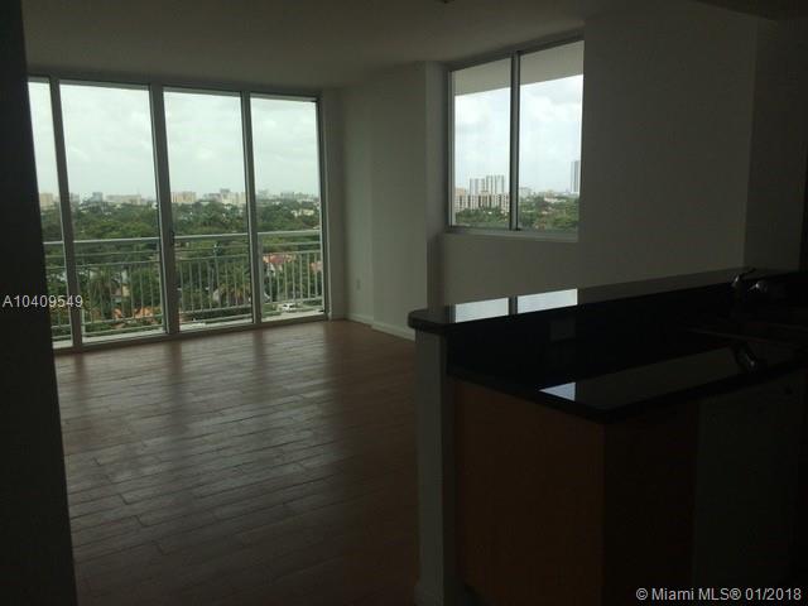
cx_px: 404
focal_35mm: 29
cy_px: 303
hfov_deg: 61.7
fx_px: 677
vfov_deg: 48.2
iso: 32
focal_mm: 4.15
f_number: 2.2
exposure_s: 1/1466
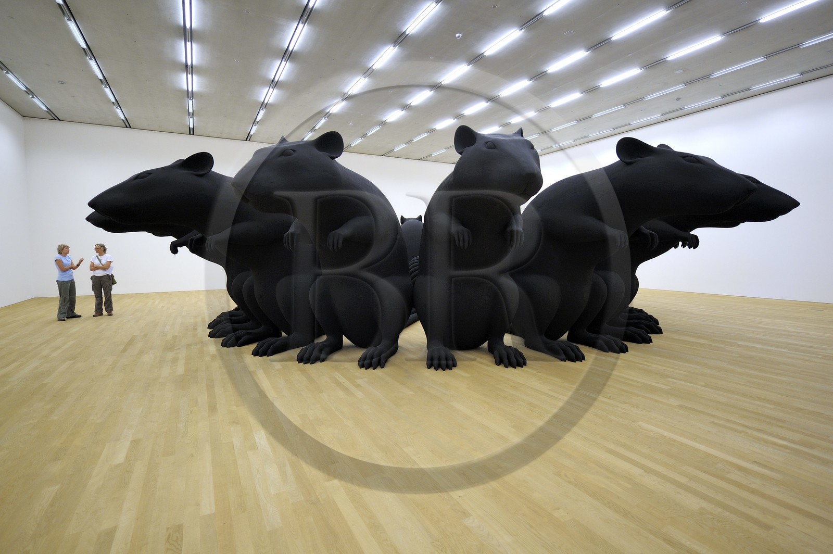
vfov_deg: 67.3
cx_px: 416
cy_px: 277
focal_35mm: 18
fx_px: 416
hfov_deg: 90.0
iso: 800
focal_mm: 18
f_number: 2.8
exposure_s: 1/60
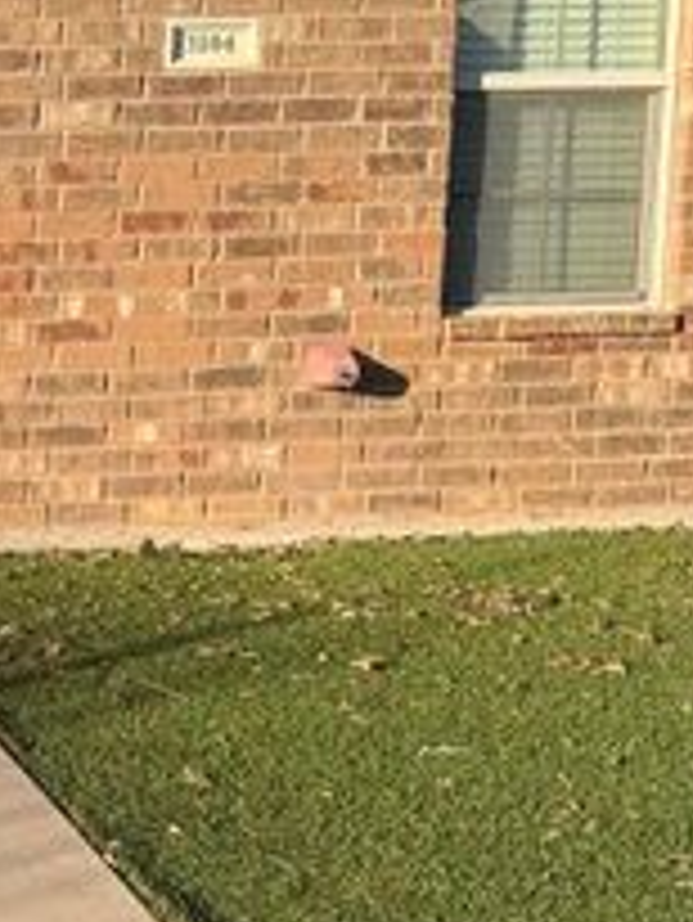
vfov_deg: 24.9
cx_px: -414
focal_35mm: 78
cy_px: 623
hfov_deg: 16.8
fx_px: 2080
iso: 80
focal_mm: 6.76
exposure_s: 1/2110
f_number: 1.78
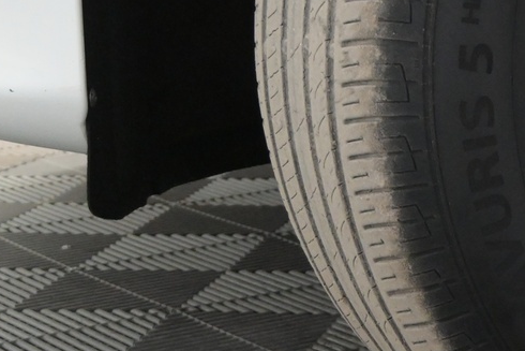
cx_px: 751
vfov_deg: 10.5
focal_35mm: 129
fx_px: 1882
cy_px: -5
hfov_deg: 14.9
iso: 2500
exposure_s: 1/100
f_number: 5
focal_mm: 26
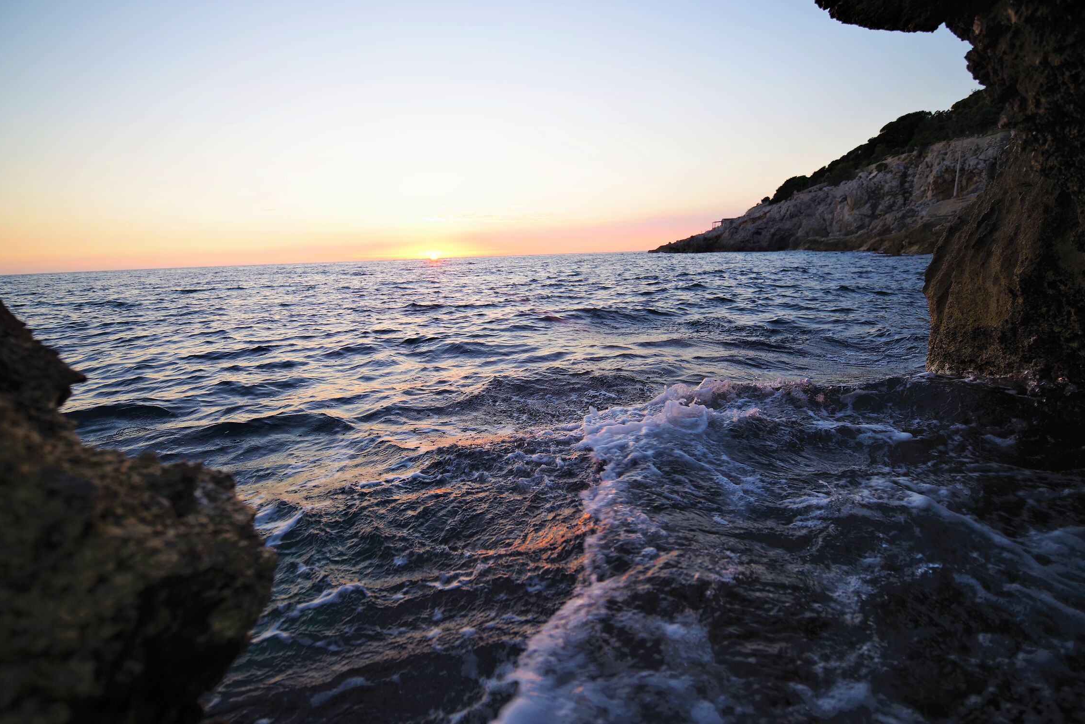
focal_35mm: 16
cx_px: 515
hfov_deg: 96.7
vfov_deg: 73.7
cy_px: 355
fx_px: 482
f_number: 2.8
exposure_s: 1/125
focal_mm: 15
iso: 100
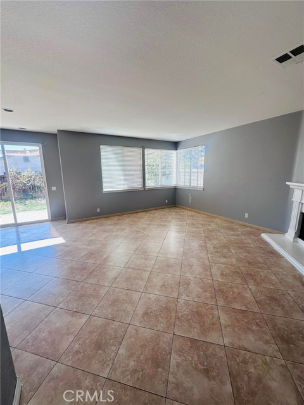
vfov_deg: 102.1
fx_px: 164
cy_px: 202
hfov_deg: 85.7
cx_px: 152
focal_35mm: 14
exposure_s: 1/165
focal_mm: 2.22
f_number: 2.2
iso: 40
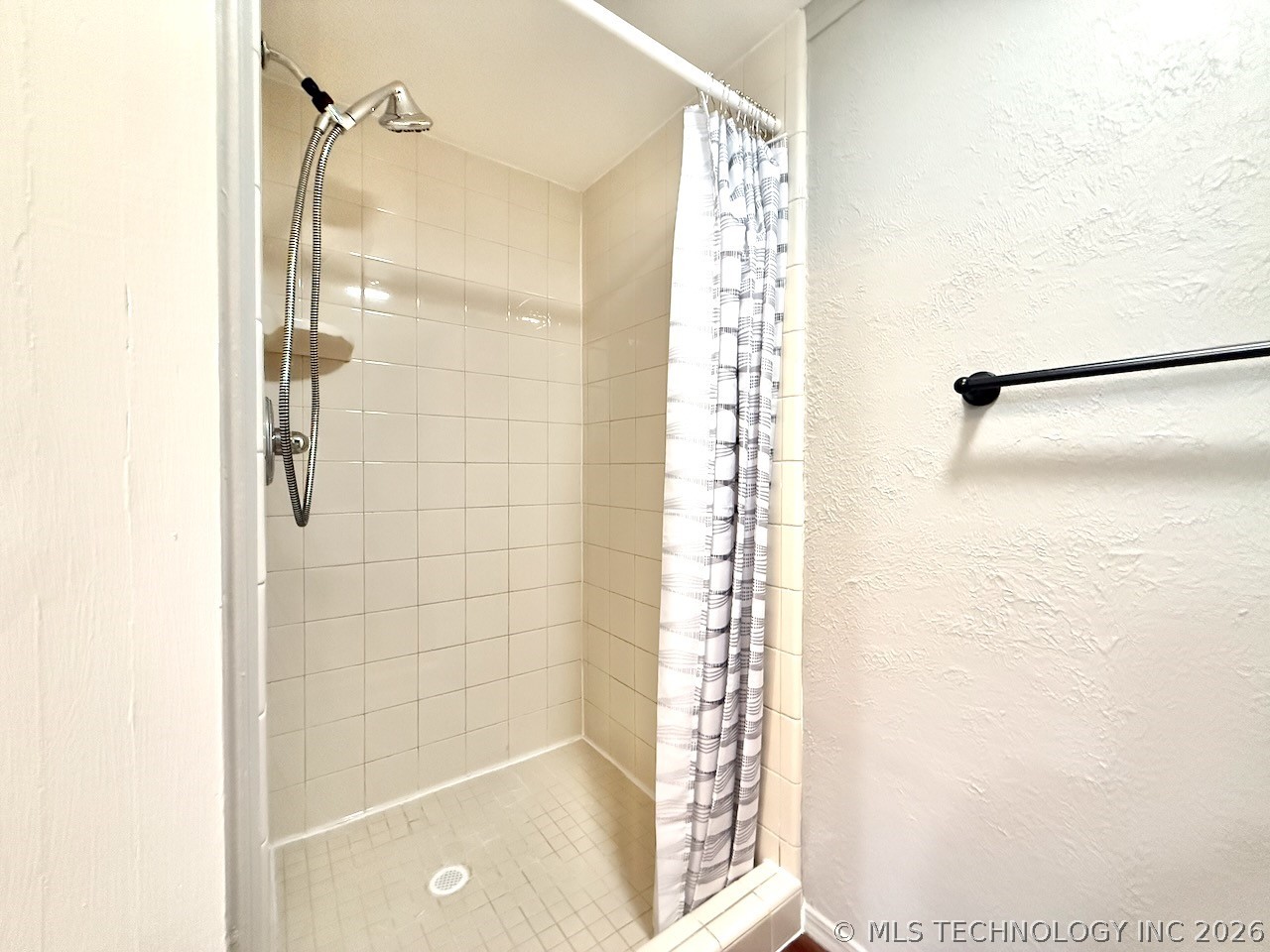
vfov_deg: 85.7
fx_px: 514
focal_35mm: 14
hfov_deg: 102.1
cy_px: 476
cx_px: 635
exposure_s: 1/60
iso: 1250
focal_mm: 2.22
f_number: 2.2
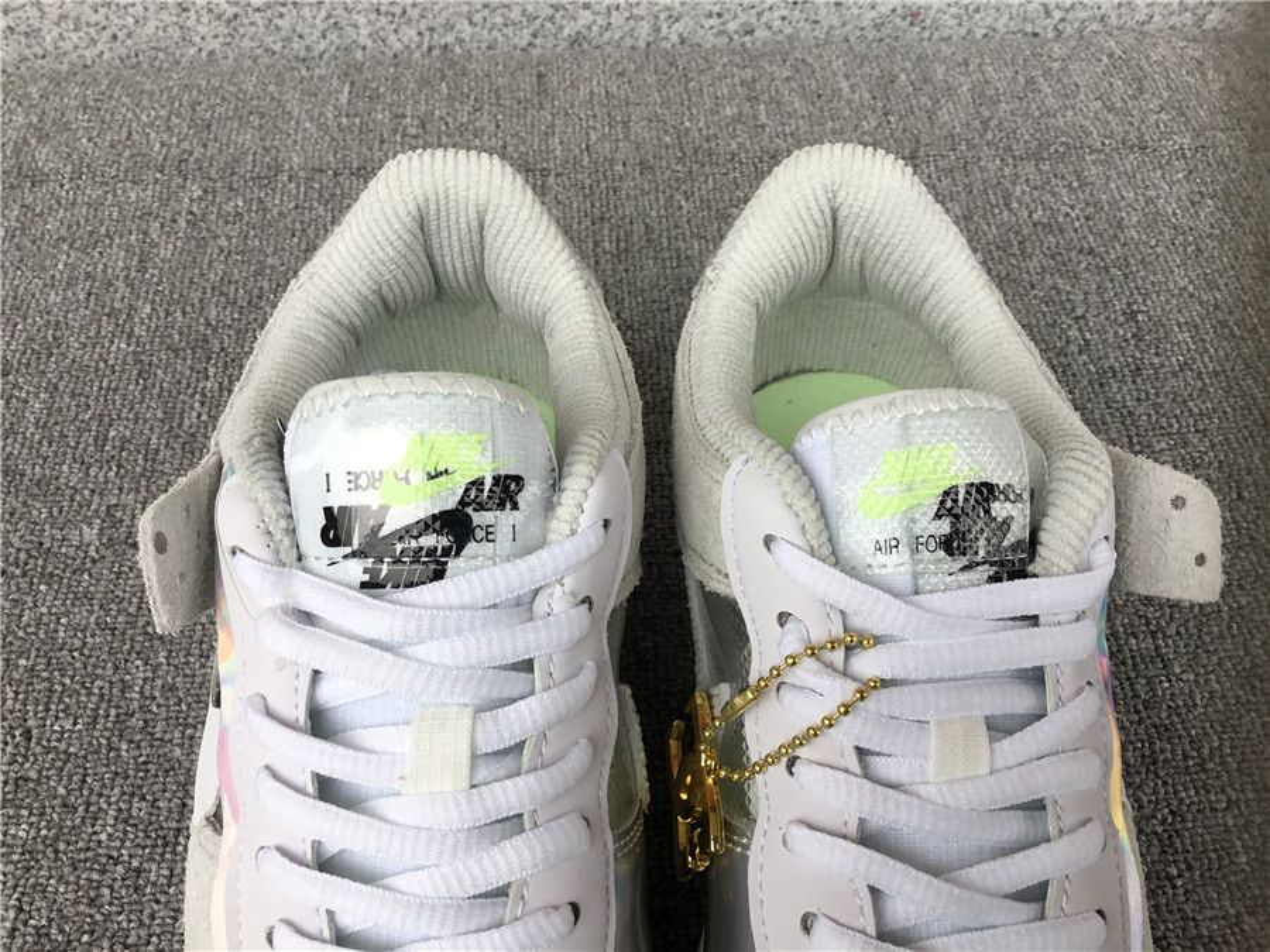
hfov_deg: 58.4
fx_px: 1137
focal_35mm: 31
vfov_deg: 45.4
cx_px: 635
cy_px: 476
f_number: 2.4
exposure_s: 1/106
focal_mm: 3.3
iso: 25
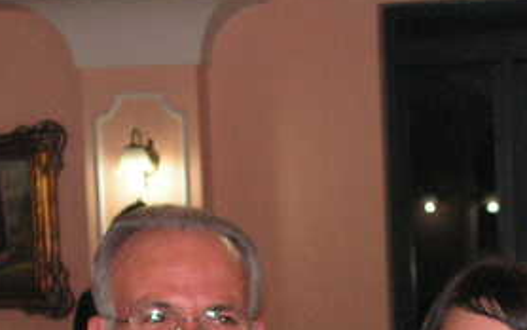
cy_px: 444
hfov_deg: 15.0
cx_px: 394
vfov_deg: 9.3
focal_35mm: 139
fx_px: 1997
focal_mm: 9.6
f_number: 3.3
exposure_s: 1/60
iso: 200
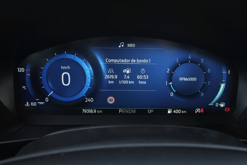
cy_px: 82
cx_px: 124
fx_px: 206
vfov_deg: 43.6
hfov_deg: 61.9
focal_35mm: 30
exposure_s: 1/60
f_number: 9
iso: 2000
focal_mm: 19.7
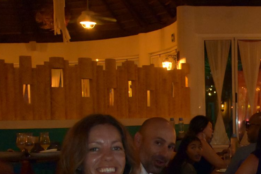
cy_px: 213
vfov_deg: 17.5
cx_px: 287
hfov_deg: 25.4
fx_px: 536
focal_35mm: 74
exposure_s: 1/30
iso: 900
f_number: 3.5
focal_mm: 10
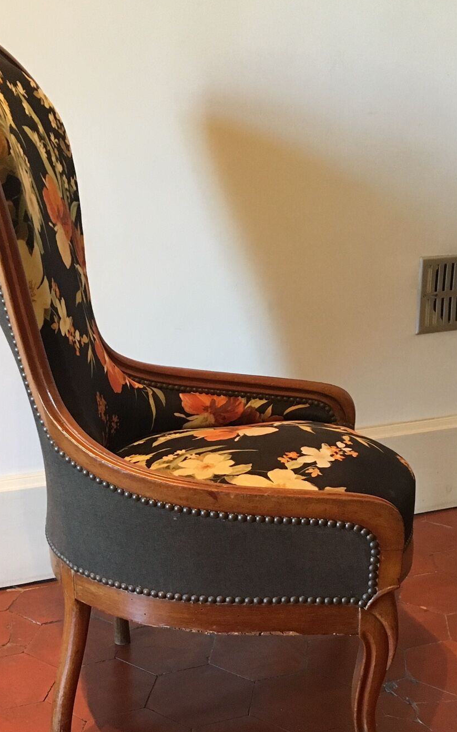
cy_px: 463
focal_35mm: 47
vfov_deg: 42.3
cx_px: 199
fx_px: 937
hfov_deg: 27.4
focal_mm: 4.15
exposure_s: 1/20
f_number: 2.2
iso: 200
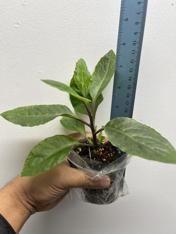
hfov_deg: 53.1
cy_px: 117
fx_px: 176
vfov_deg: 67.3
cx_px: 88
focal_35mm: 26
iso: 50
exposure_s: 1/100
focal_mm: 5.1
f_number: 1.6
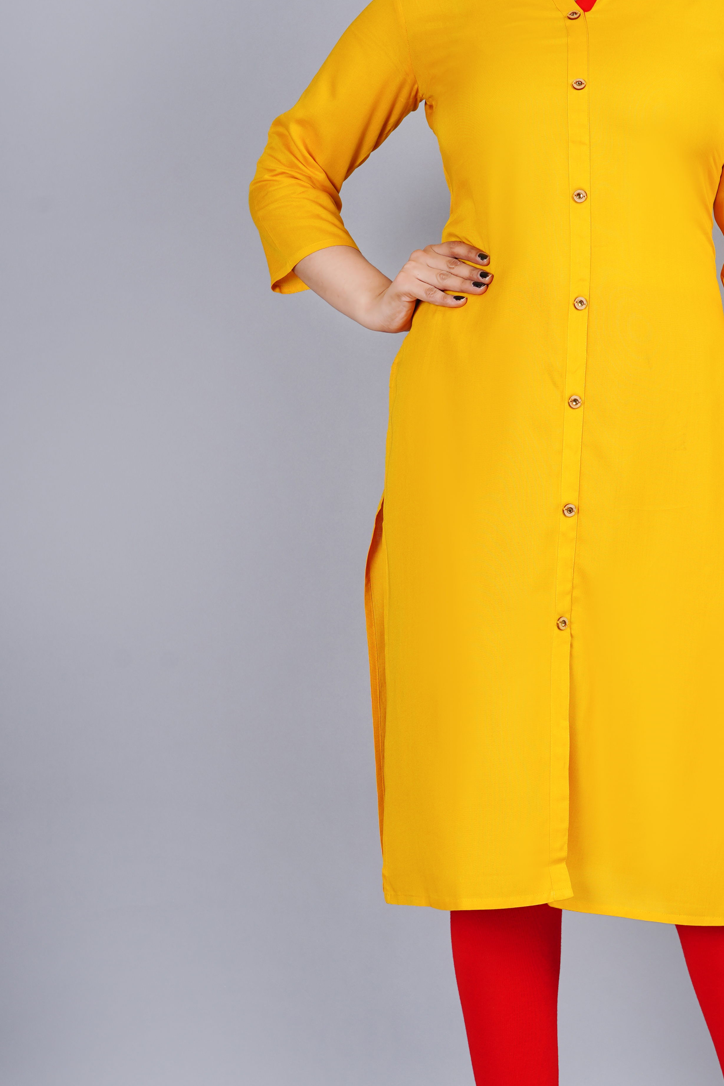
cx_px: 585
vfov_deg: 23.1
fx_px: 2654
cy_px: 537
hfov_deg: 15.4
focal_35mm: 88
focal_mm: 54
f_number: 9
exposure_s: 1/125
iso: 100
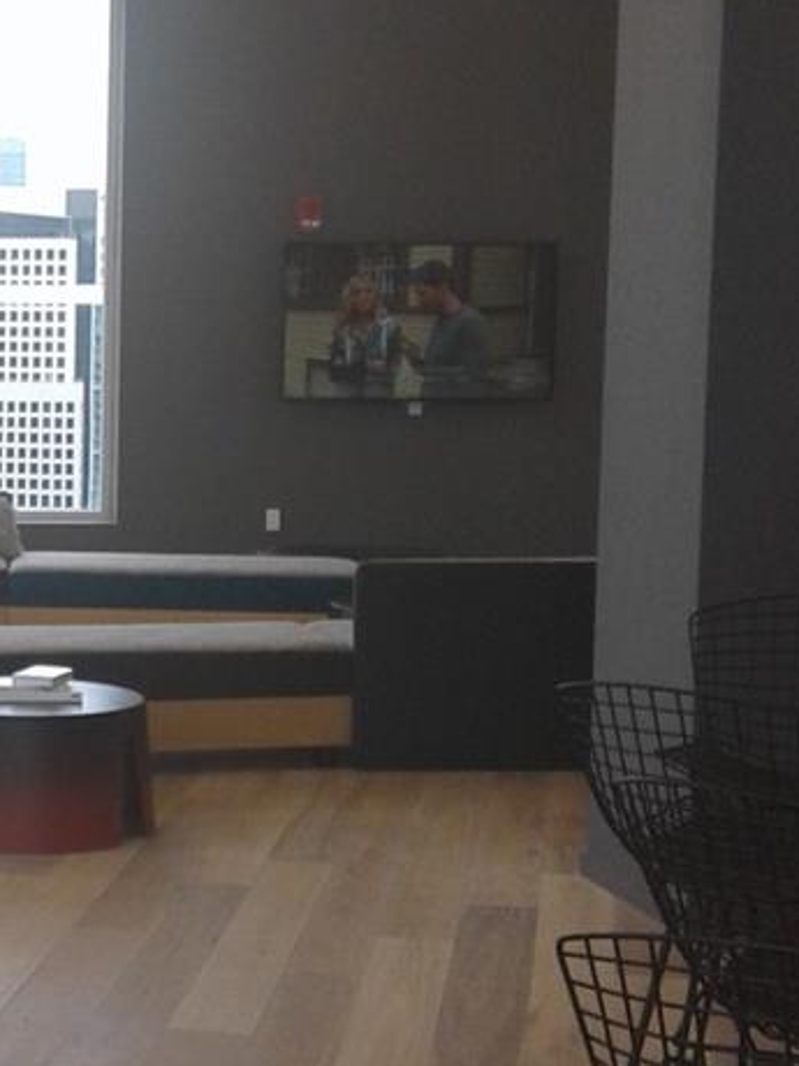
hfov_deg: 16.6
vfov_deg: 22.7
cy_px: 586
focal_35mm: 86
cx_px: -109
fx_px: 2647
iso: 50
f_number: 2.2
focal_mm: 3.3
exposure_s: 1/187
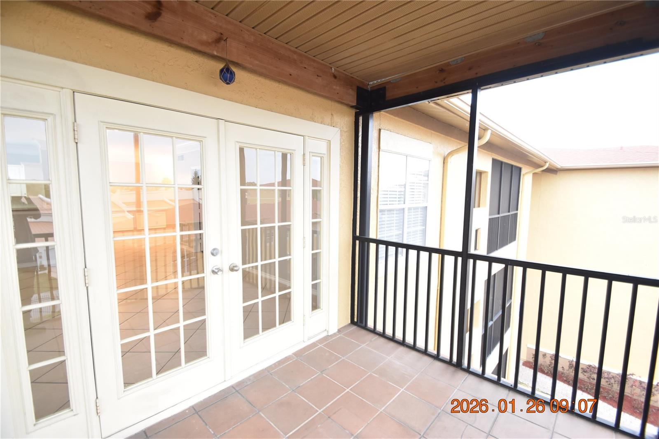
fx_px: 275
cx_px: 330
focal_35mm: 15
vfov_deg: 77.3
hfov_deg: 100.4
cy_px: 220
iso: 800
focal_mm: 10
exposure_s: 1/45
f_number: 3.5
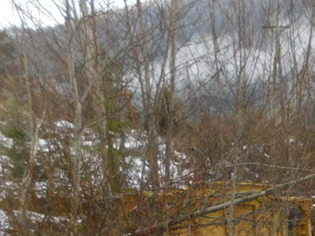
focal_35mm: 85
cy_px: 424
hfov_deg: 19.2
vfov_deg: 15.1
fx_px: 774
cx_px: 511
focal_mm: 4
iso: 125
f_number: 3
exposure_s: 1/100
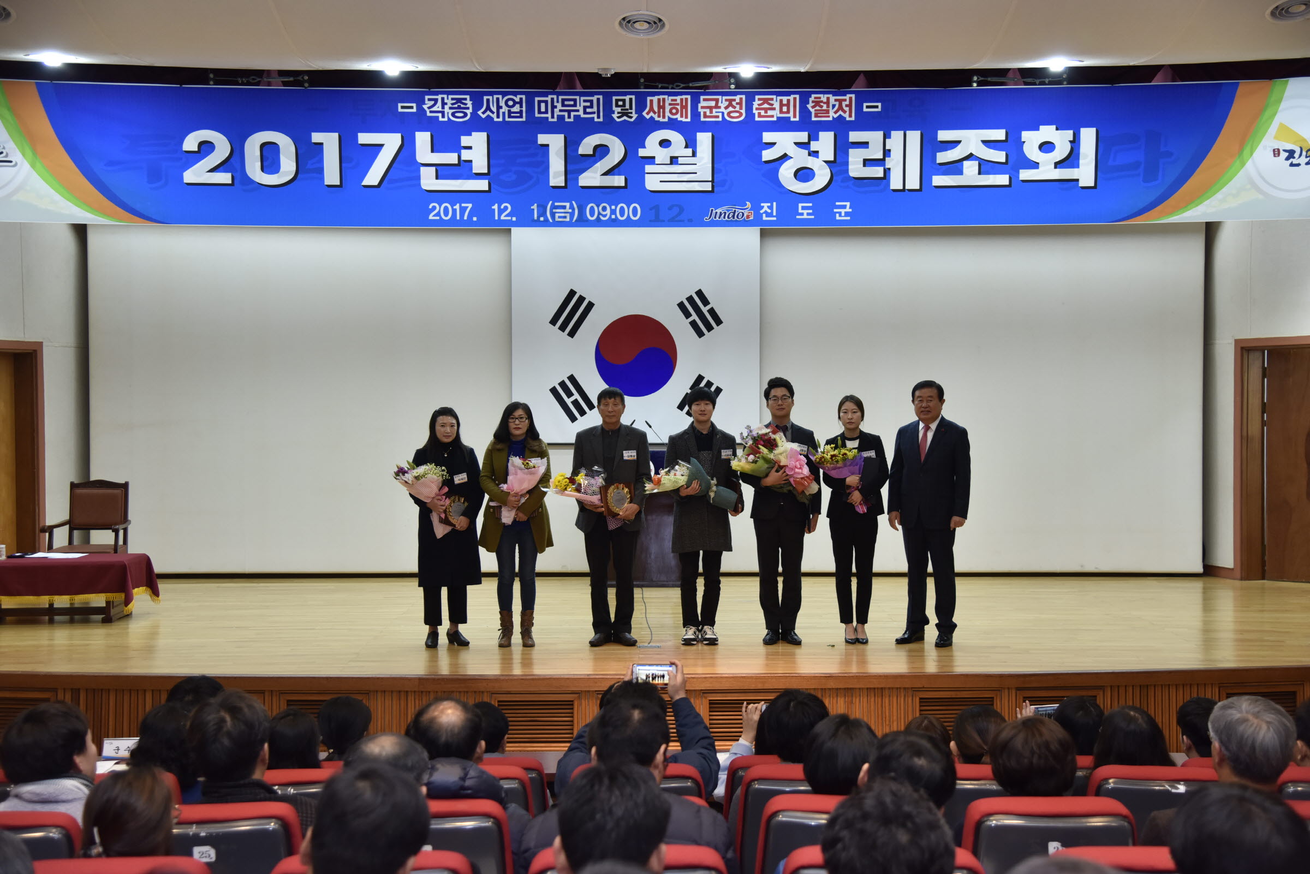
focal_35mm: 48
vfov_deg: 28.1
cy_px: 437
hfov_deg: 41.1
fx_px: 1747
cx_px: 655
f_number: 4
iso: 1000
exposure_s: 1/125
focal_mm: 48
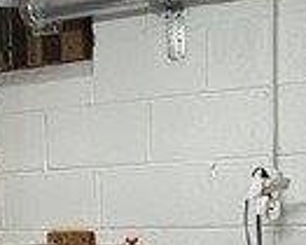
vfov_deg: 14.0
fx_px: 970
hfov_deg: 17.6
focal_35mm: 107
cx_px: 23
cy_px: 292
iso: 160
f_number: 2.2
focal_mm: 2.22
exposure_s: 1/60
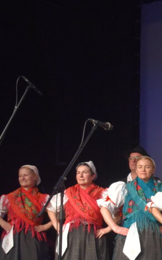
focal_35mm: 111
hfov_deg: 11.1
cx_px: 270
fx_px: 787
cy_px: 196
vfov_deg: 18.6
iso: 1400
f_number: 4
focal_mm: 27
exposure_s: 1/125
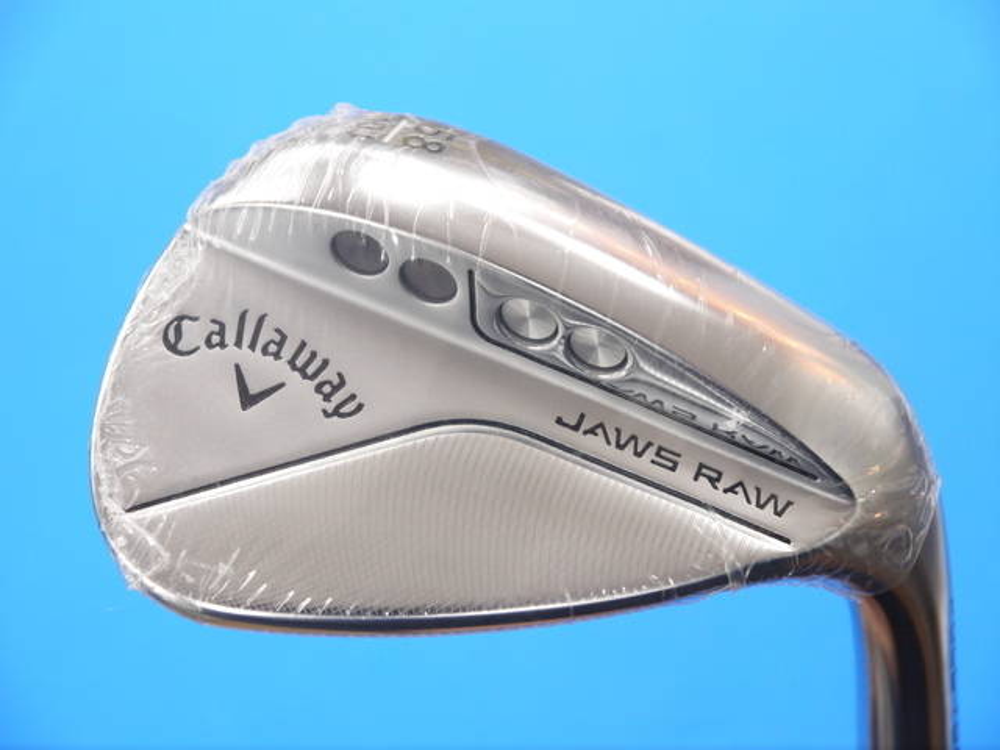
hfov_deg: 23.3
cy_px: 375
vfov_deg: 17.6
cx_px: 500
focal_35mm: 84
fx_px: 2427
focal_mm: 42
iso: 800
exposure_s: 1/80
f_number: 5.6
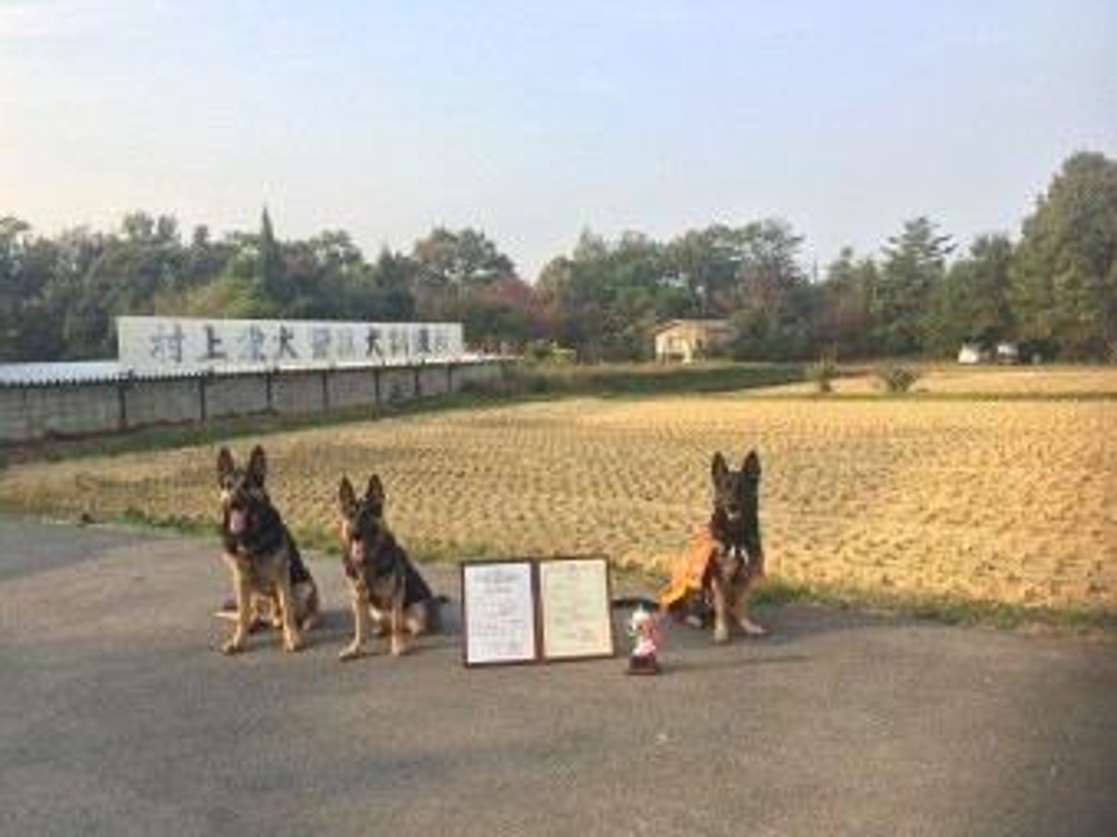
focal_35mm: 30
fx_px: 968
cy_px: 430
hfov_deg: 60.0
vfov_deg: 46.8
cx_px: 573
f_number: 2.2
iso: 32
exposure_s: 1/562
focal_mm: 4.15
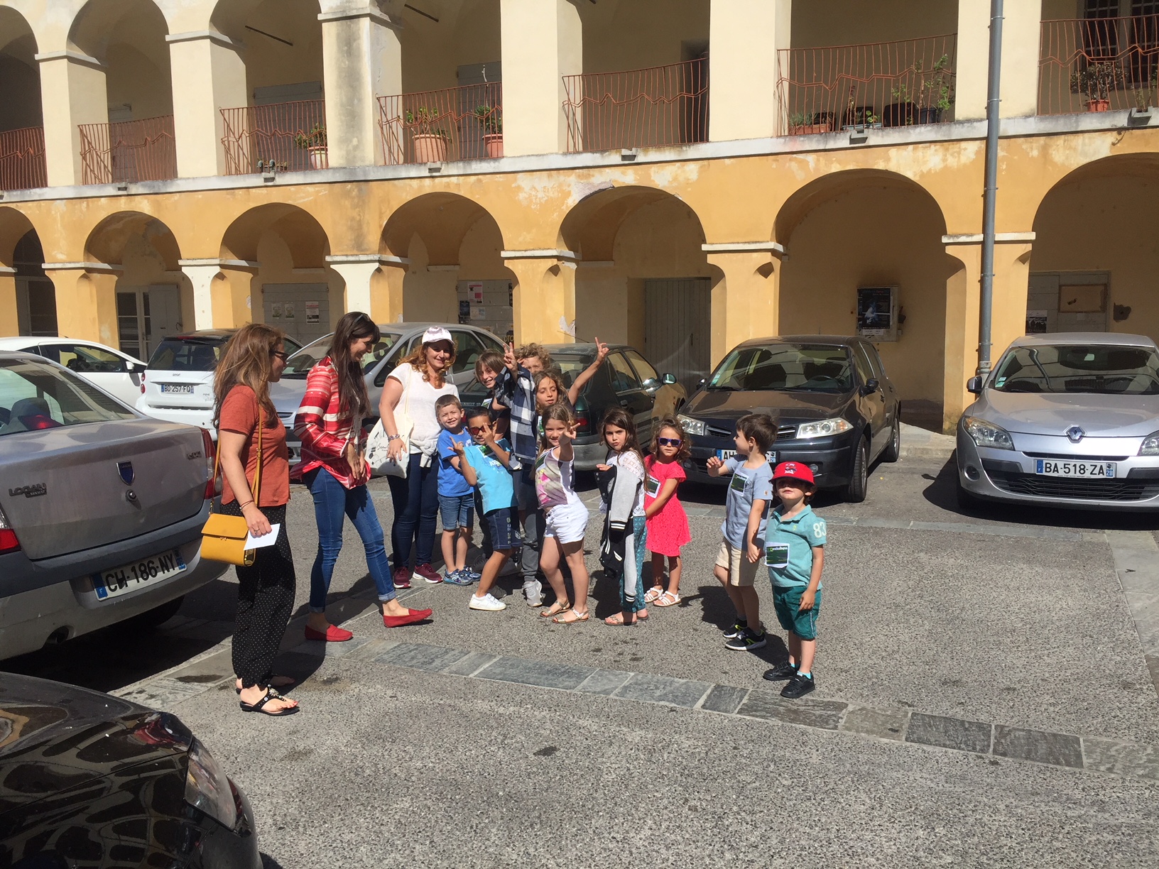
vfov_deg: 48.2
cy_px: 434
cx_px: 580
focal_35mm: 29
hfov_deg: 61.7
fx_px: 971
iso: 32
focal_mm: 4.15
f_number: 2.2
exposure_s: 1/3049
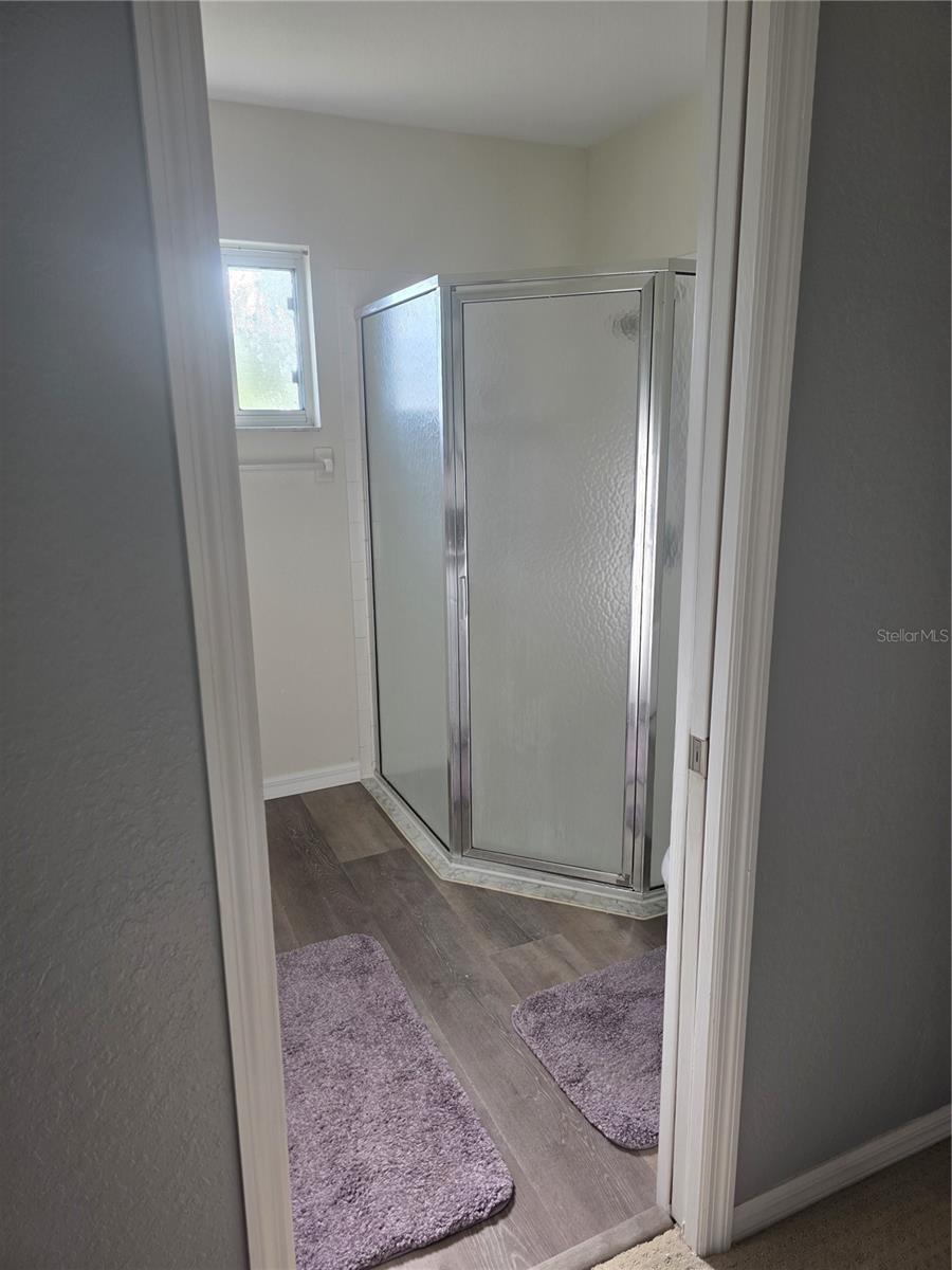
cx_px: 476
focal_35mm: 23
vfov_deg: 73.9
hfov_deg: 58.9
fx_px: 843
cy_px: 635
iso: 80
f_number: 1.7
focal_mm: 6.3
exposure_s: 1/120
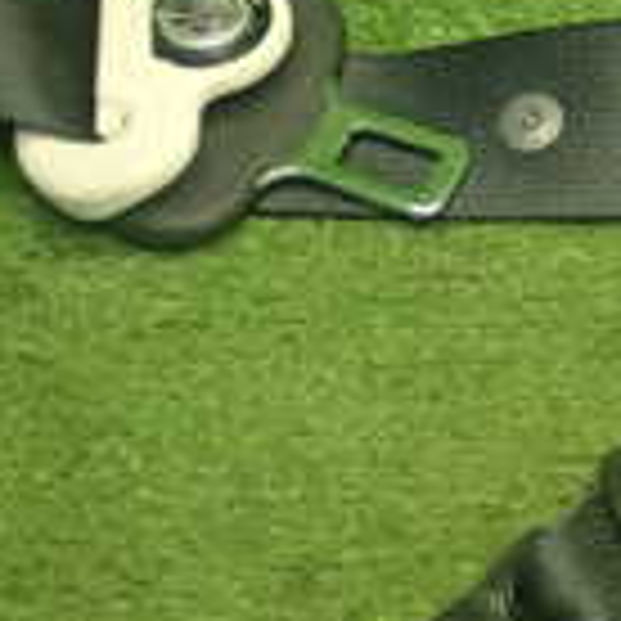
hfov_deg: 9.5
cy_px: -27
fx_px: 3653
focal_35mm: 180
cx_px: 828
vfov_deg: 9.6
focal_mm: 8.4
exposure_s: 1/50
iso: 500
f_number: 3.1
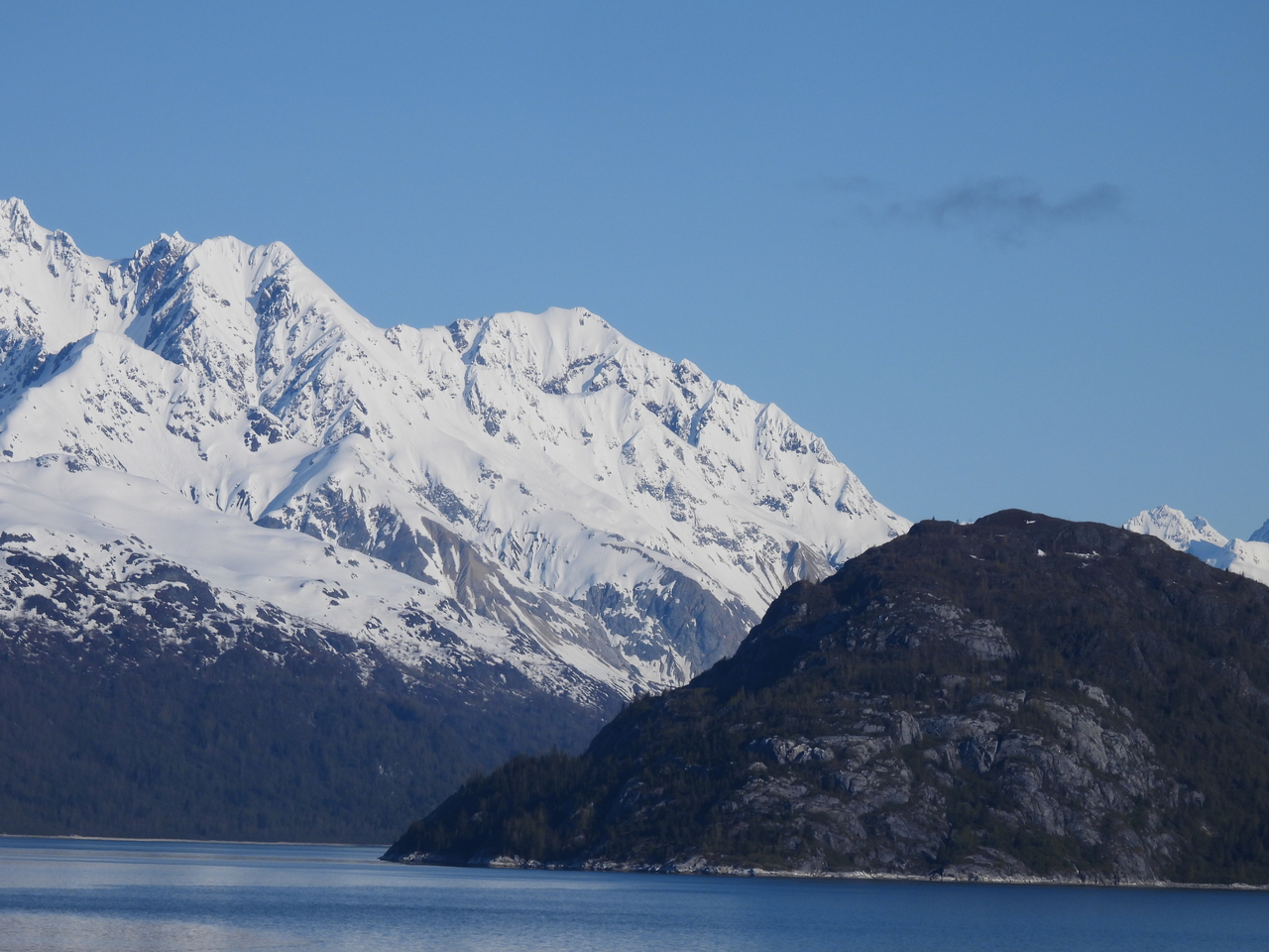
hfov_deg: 9.0
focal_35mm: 220
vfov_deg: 6.8
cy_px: 476
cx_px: 634
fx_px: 8065
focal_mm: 39.3
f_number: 5
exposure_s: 1/1600
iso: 100
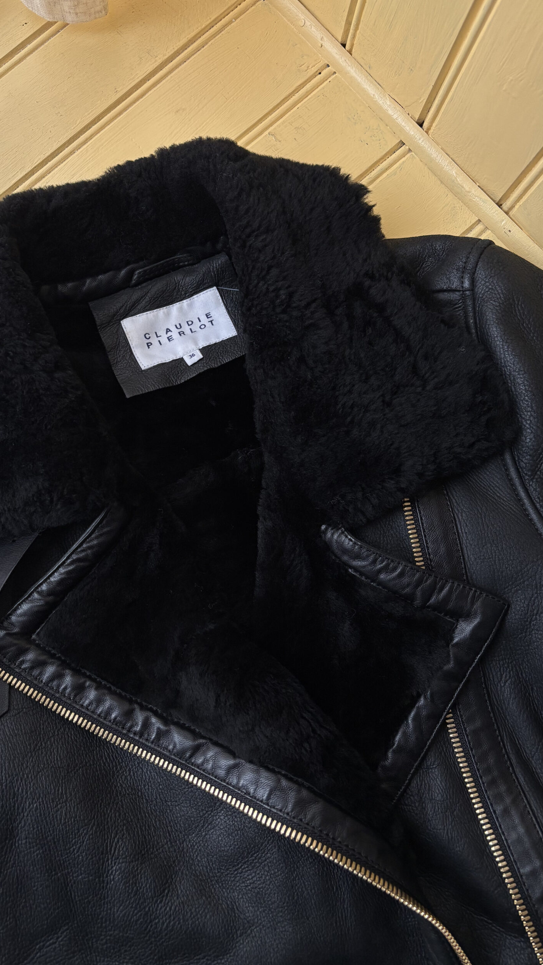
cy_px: 475
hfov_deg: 39.9
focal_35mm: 29
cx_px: 200
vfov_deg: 66.1
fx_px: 742
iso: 125
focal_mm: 5.96
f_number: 1.6
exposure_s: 1/121
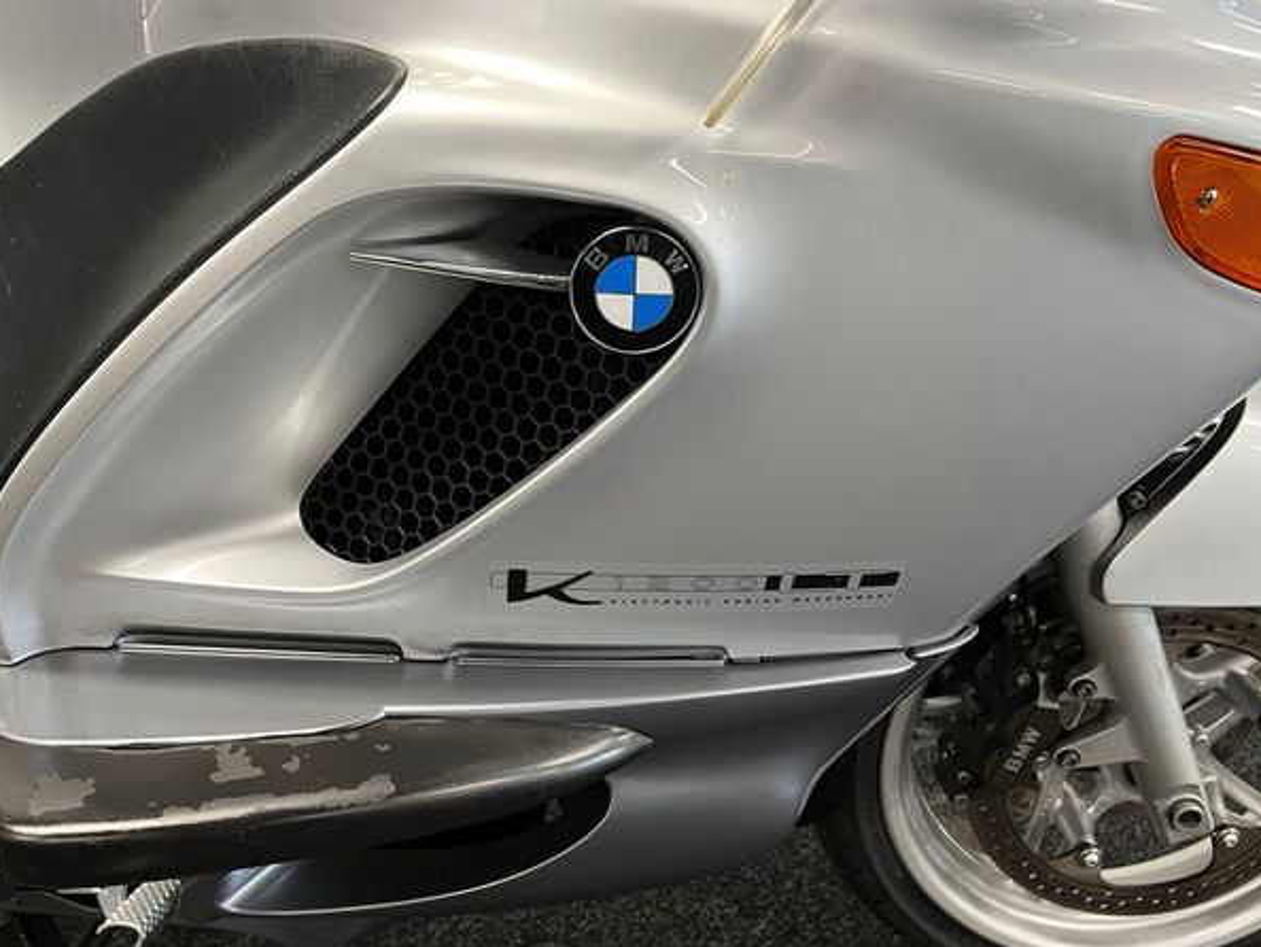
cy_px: 476
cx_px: 673
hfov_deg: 63.4
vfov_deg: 49.8
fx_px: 1020
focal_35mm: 28
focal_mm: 5.1
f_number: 1.6
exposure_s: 1/50
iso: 250
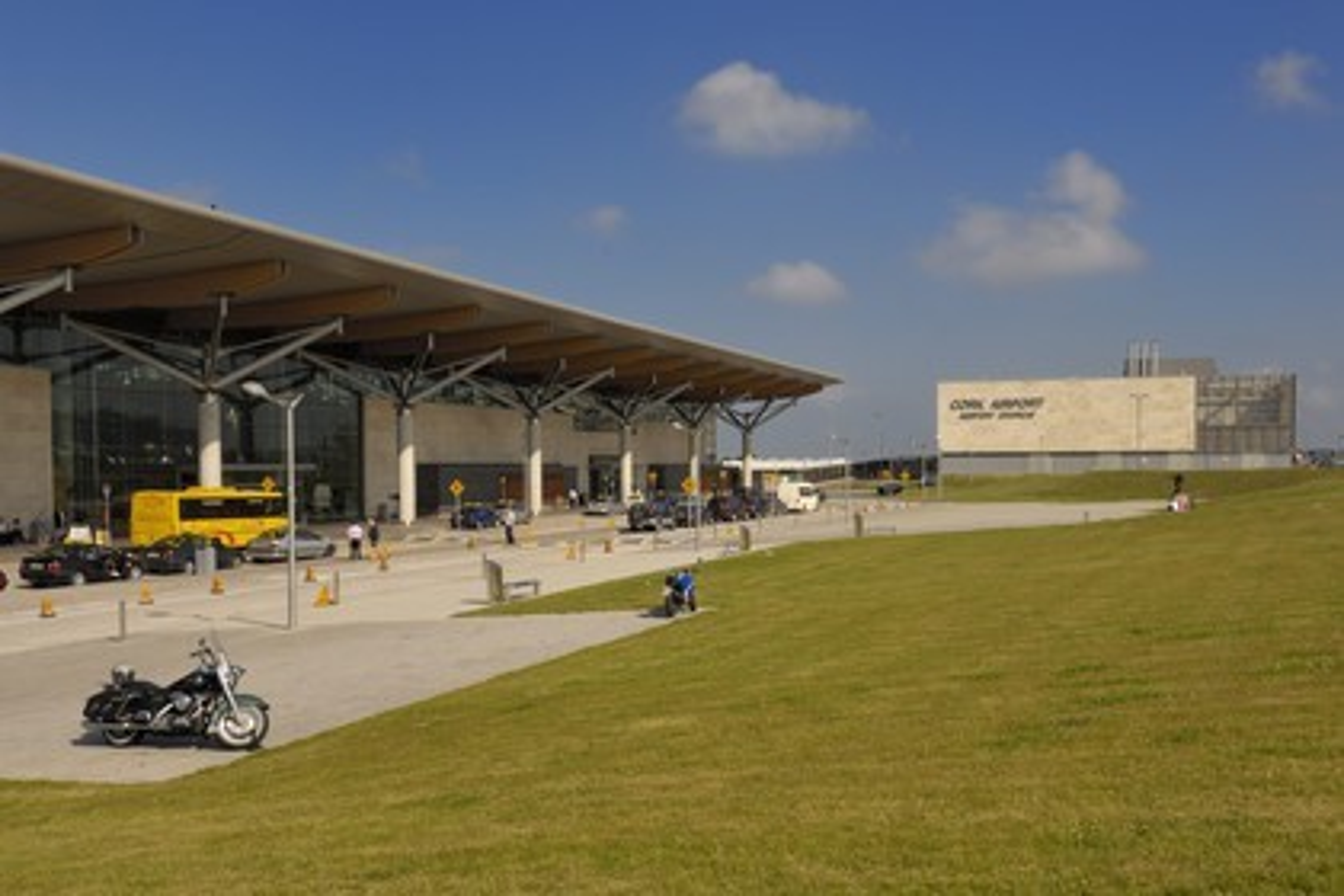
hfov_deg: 61.9
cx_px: 672
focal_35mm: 30
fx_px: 1120
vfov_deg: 43.6
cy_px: 448
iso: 100
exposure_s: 1/160
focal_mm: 20
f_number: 13
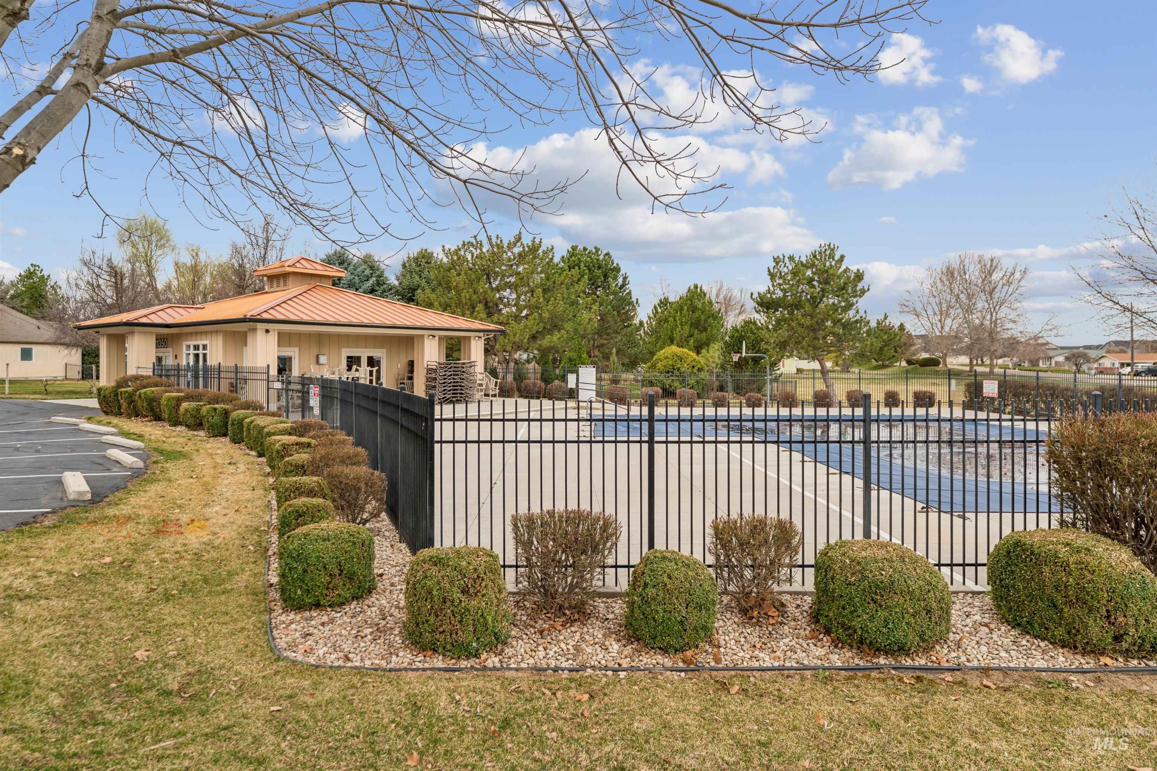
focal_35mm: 22
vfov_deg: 57.4
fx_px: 704
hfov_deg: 78.8
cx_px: 578
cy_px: 386
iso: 100
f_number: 5
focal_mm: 21.9
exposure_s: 1/80
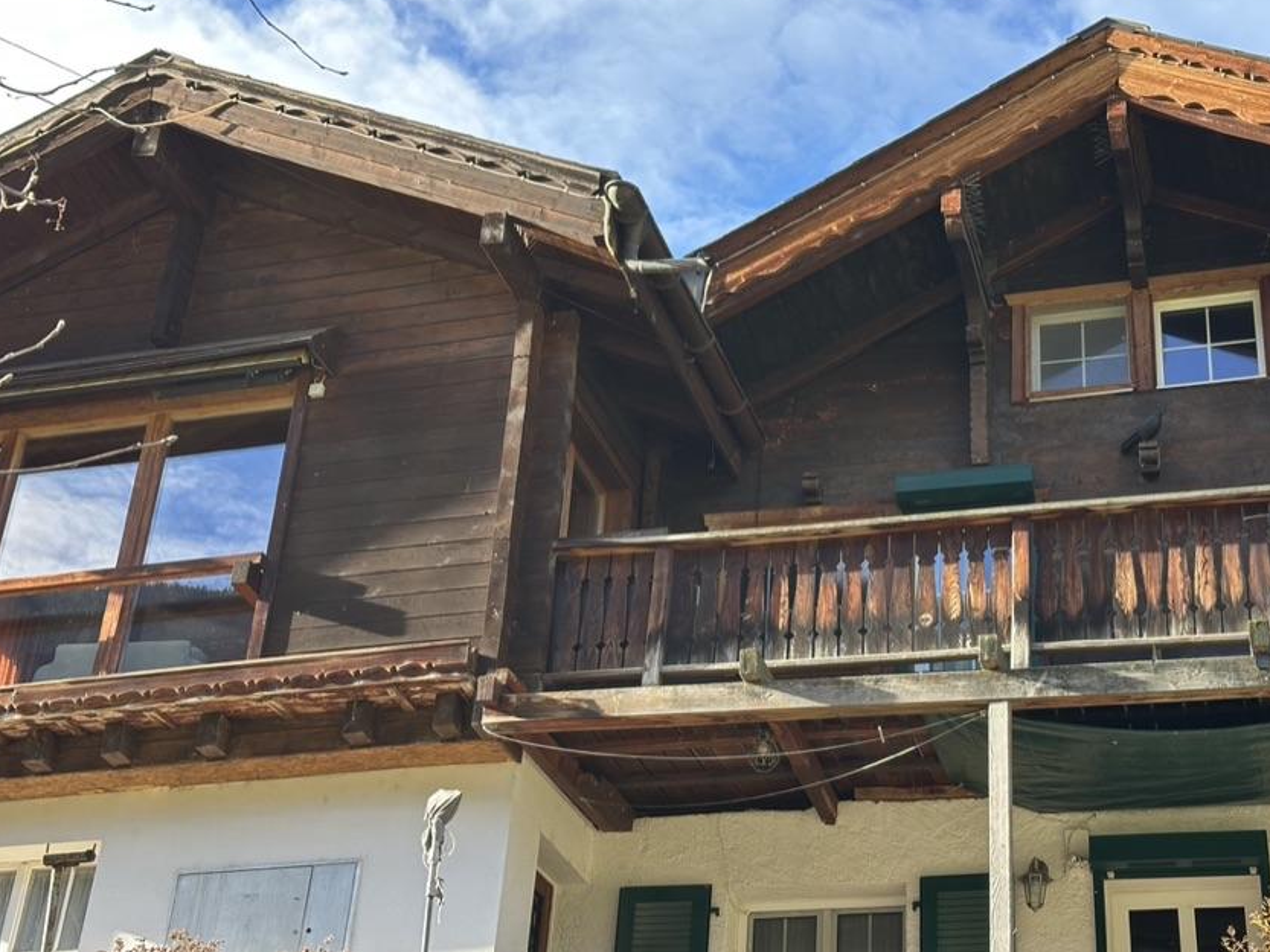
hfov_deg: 32.7
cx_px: 717
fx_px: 2165
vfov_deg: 24.8
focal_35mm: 59
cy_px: 514
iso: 64
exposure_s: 1/482
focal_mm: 6.86
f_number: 1.78
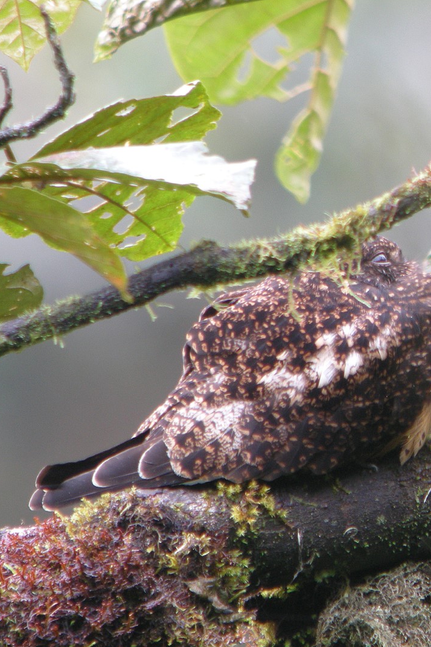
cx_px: 427
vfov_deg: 14.3
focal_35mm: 144
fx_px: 2586
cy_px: 324
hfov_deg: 9.5
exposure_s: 1/4.3
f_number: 4.7
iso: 100
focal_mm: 21.5
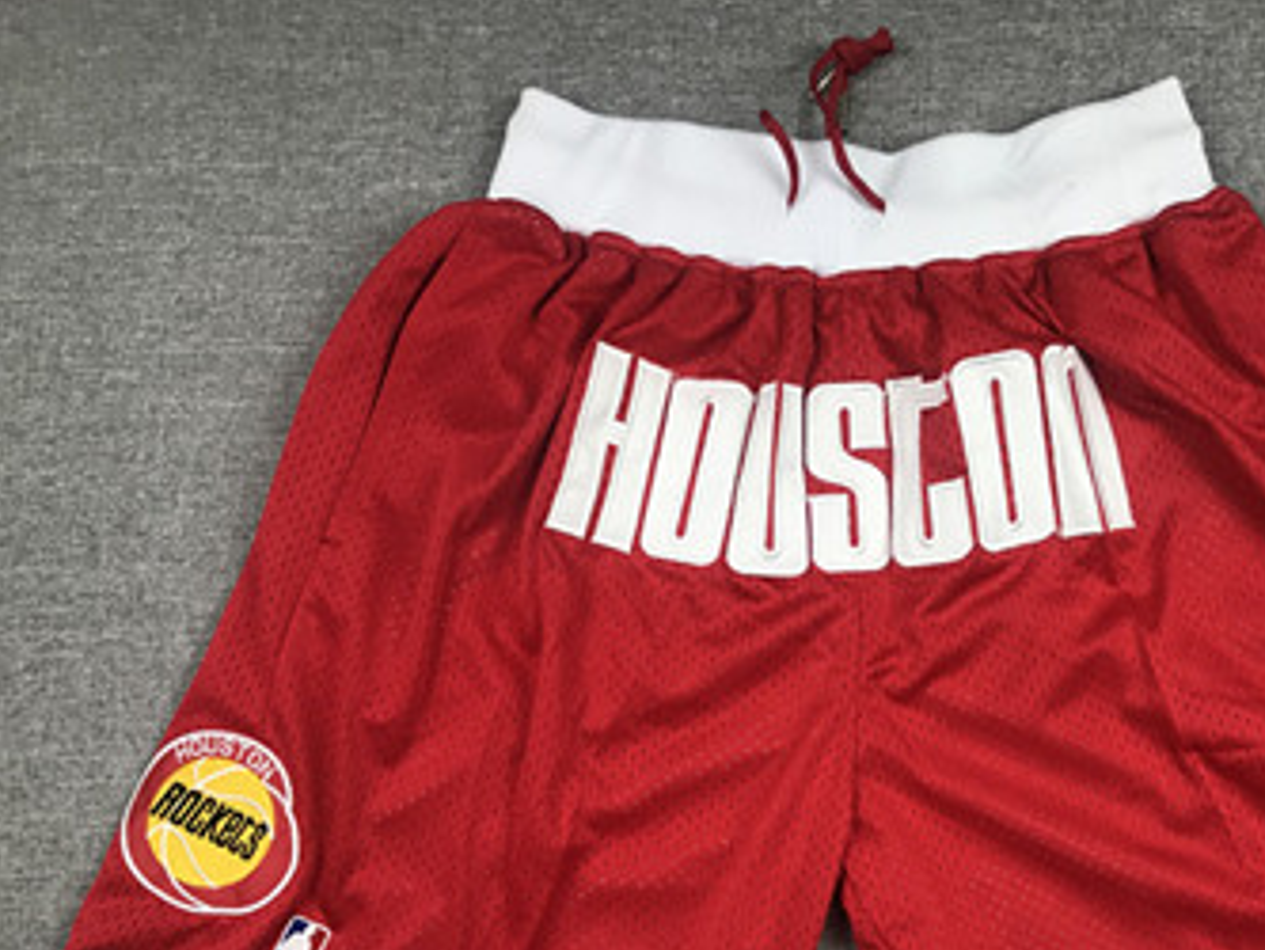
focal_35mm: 42
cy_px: 671
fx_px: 1535
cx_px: 855
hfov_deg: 44.1
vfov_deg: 33.9
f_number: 1.8
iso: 20
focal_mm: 3.99
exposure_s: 1/33
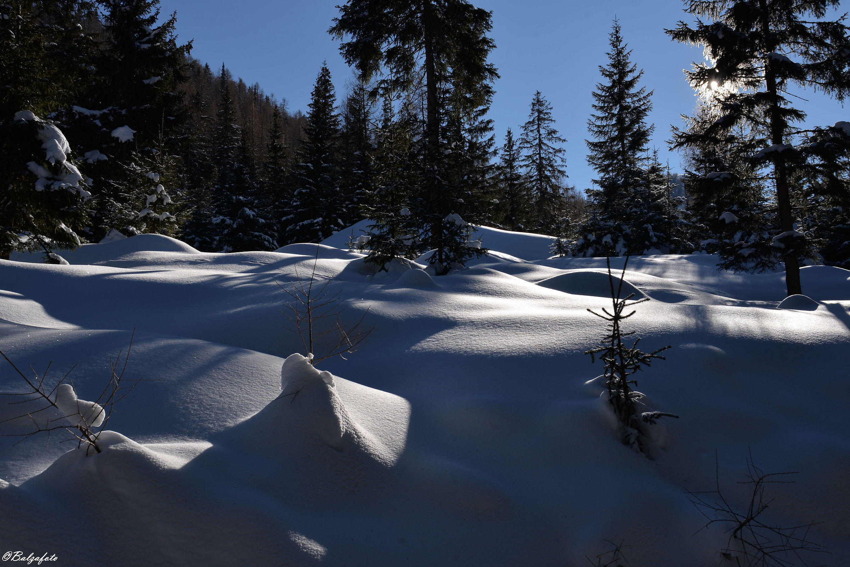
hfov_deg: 43.6
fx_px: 1063
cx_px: 425
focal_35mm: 45
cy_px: 284
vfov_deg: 29.9
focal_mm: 45
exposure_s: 1/500
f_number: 11
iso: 100
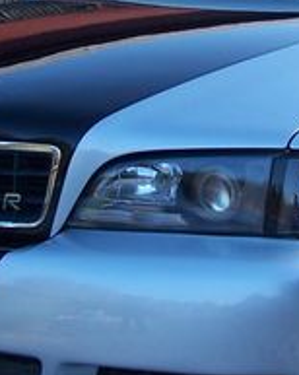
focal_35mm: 123
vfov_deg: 15.6
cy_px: 113
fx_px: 1363
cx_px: 200
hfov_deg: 12.5
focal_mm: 6.3
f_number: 2.8
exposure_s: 1/180
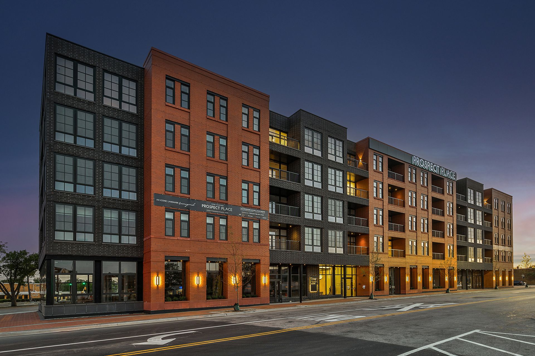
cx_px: 268
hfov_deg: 100.4
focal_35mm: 15
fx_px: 223
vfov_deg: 77.2
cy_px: 178
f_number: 8
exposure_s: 1/2
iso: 320
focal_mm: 15
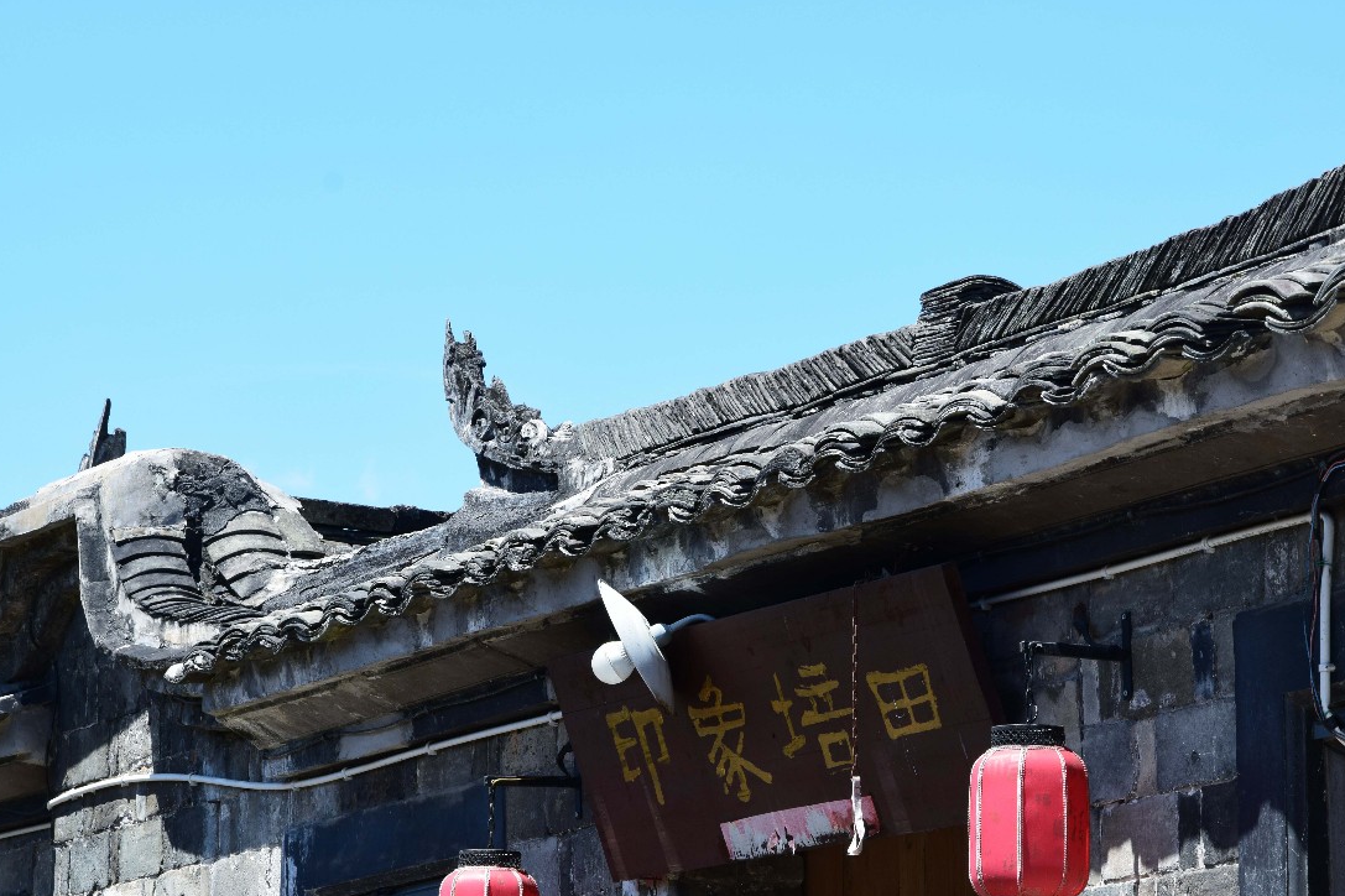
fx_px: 5938
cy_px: 515
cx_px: 755
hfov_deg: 12.9
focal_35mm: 159
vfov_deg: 8.6
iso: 400
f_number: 10
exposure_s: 1/320
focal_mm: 90
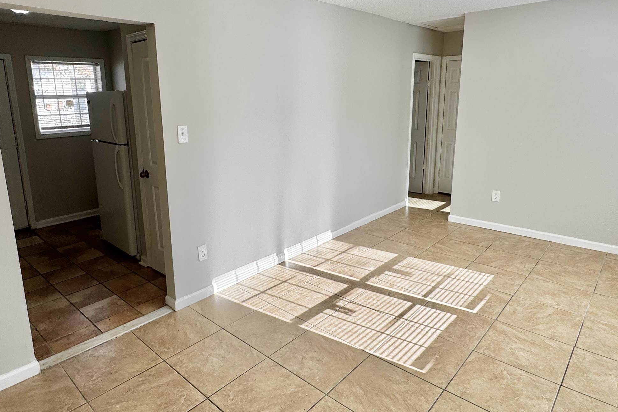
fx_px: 395
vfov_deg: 54.9
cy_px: 174
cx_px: 280
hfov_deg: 75.9
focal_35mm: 23
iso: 40
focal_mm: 2.22
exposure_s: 1/281
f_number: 2.2
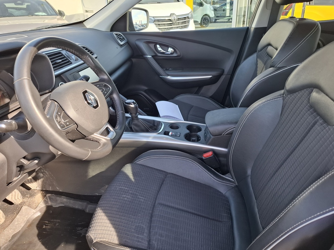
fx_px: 222
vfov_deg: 58.9
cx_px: 167
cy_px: 125
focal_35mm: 23
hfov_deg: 73.9
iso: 50
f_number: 1.8
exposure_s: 1/111
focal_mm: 5.54
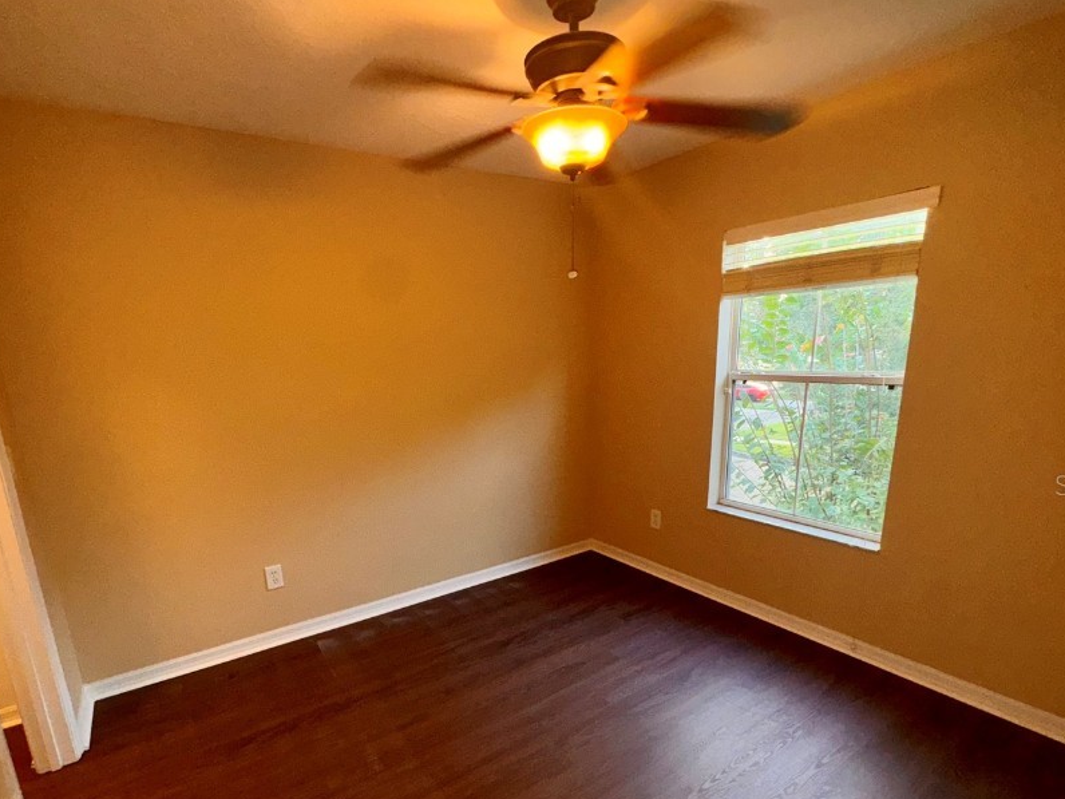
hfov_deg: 87.6
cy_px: 484
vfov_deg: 70.8
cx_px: 496
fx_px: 554
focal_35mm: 18
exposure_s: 1/65
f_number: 2.2
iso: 80
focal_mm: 2.22
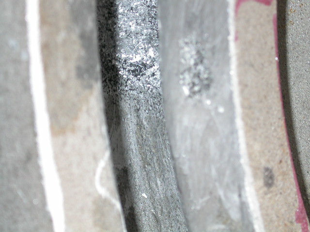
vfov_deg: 9.6
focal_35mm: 154
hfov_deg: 12.8
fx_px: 1379
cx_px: 155
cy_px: 116
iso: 100
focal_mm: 32
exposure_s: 1/60.3
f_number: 5.1
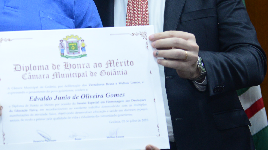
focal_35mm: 145
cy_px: 4
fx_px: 1030
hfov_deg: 14.6
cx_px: 3
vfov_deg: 8.3
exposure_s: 1/125
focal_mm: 66
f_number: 4.5
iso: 2000
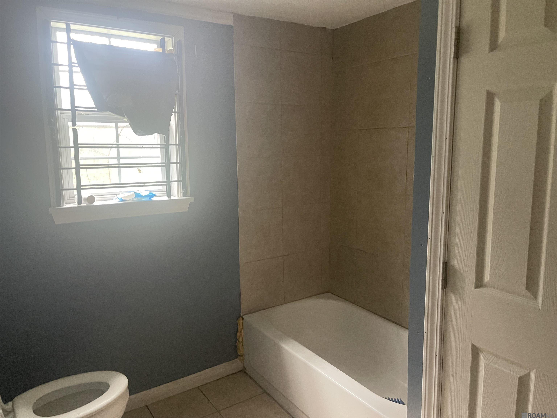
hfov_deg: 69.4
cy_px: 209
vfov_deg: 54.9
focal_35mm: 25
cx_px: 278
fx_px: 402
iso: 500
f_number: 1.6
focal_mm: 5.1
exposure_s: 1/60
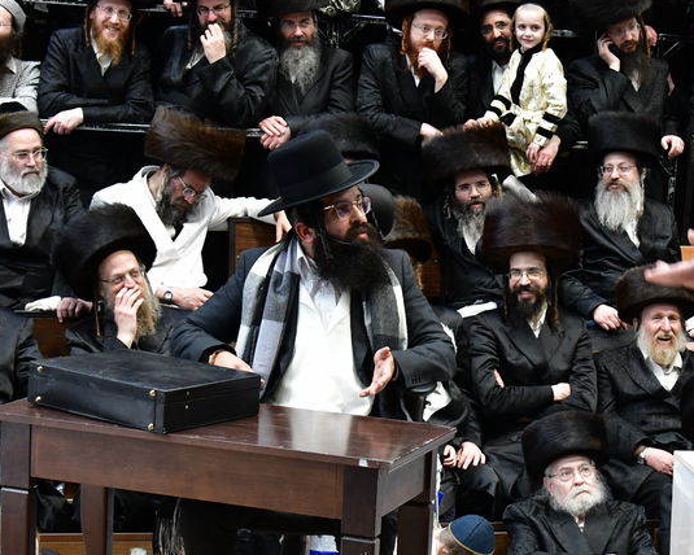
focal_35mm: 86
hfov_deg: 22.1
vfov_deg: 17.9
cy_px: 290
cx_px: 470
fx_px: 1766
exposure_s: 1/100
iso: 2500
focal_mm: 35
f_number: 5.6
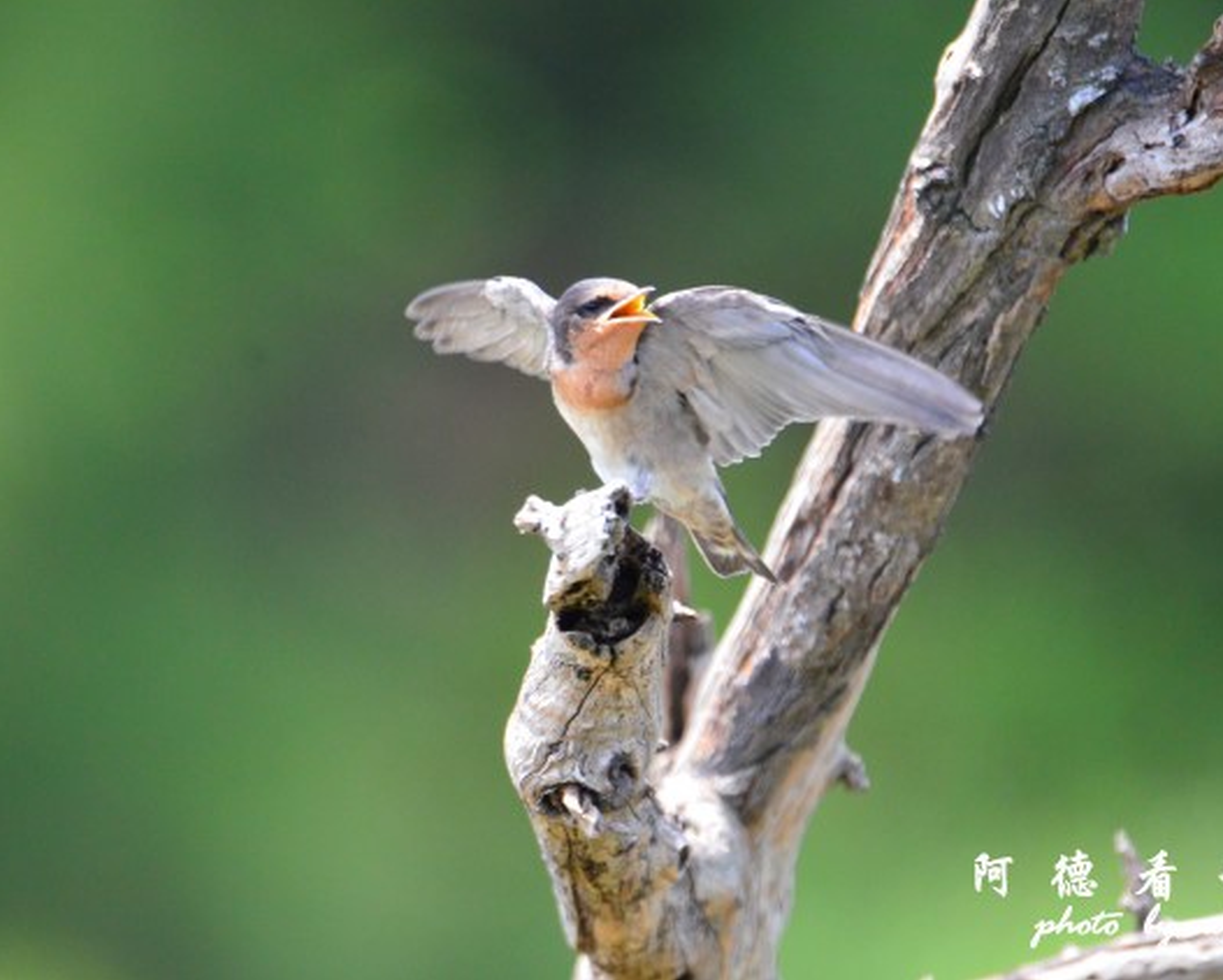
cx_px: 641
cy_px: 490
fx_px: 37042
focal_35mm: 1023
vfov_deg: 1.5
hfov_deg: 1.9
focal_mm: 600
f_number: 6.3
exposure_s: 1/1250
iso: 2500
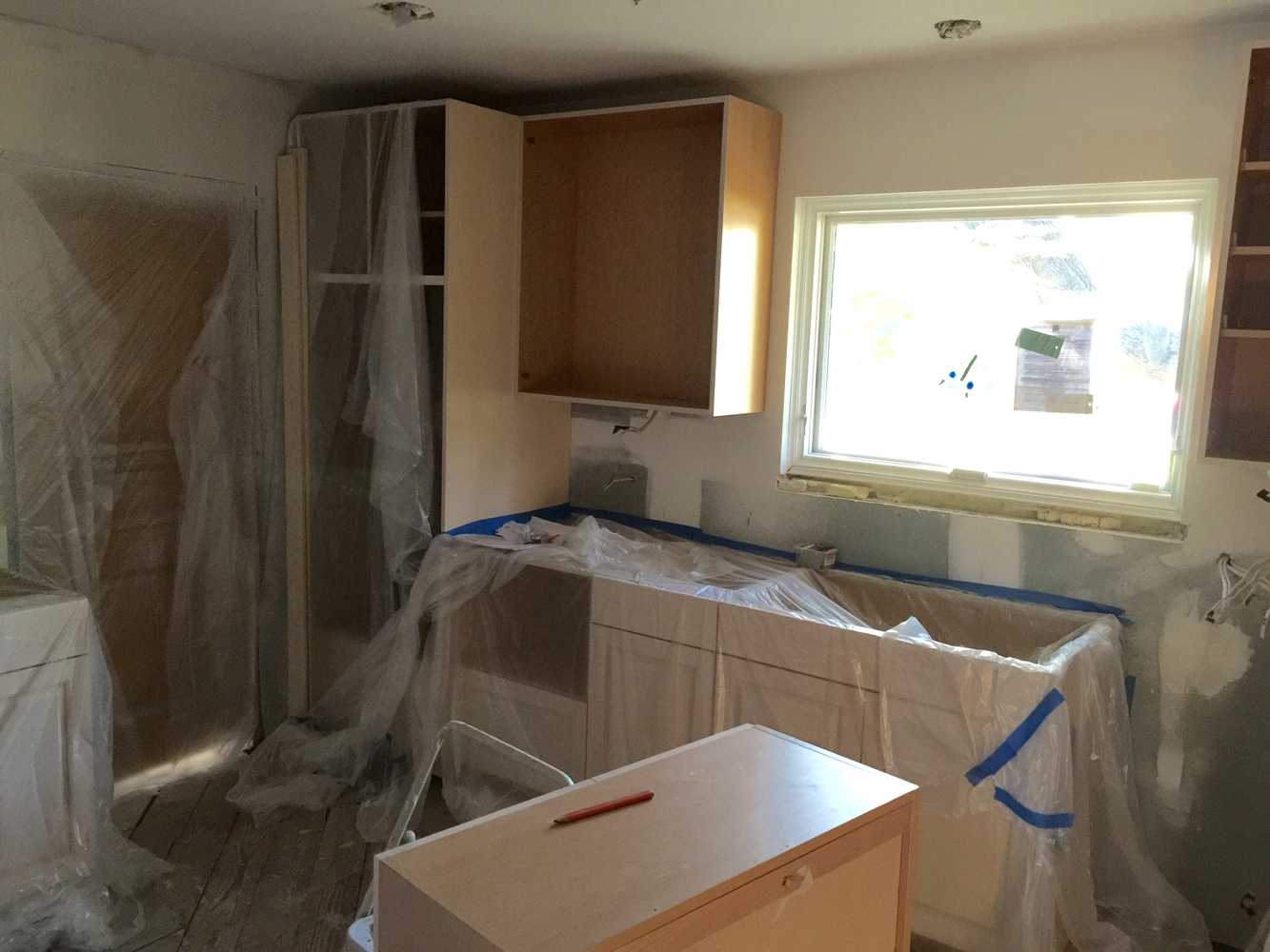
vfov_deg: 48.2
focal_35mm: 29
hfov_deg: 61.7
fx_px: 1064
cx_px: 635
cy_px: 476
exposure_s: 1/15
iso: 125
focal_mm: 4.15
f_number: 2.2
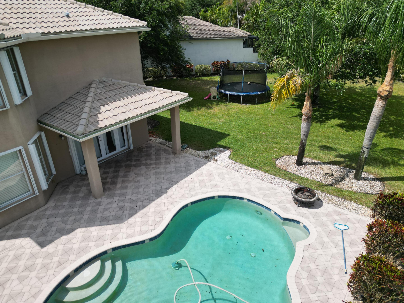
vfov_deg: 56.8
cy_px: 152
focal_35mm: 24
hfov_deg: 71.6
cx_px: 202
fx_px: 280
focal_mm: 6.72
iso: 150
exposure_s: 1/4000
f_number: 1.7
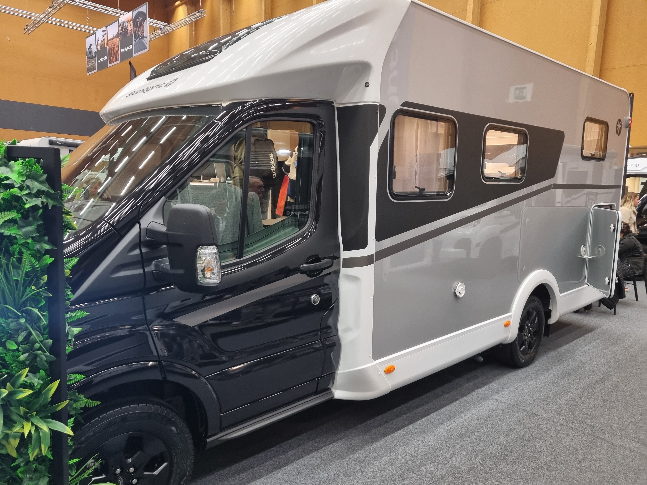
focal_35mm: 26
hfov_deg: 67.3
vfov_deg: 53.1
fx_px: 486
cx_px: 324
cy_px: 242
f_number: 1.8
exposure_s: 1/50
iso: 320
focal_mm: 5.4
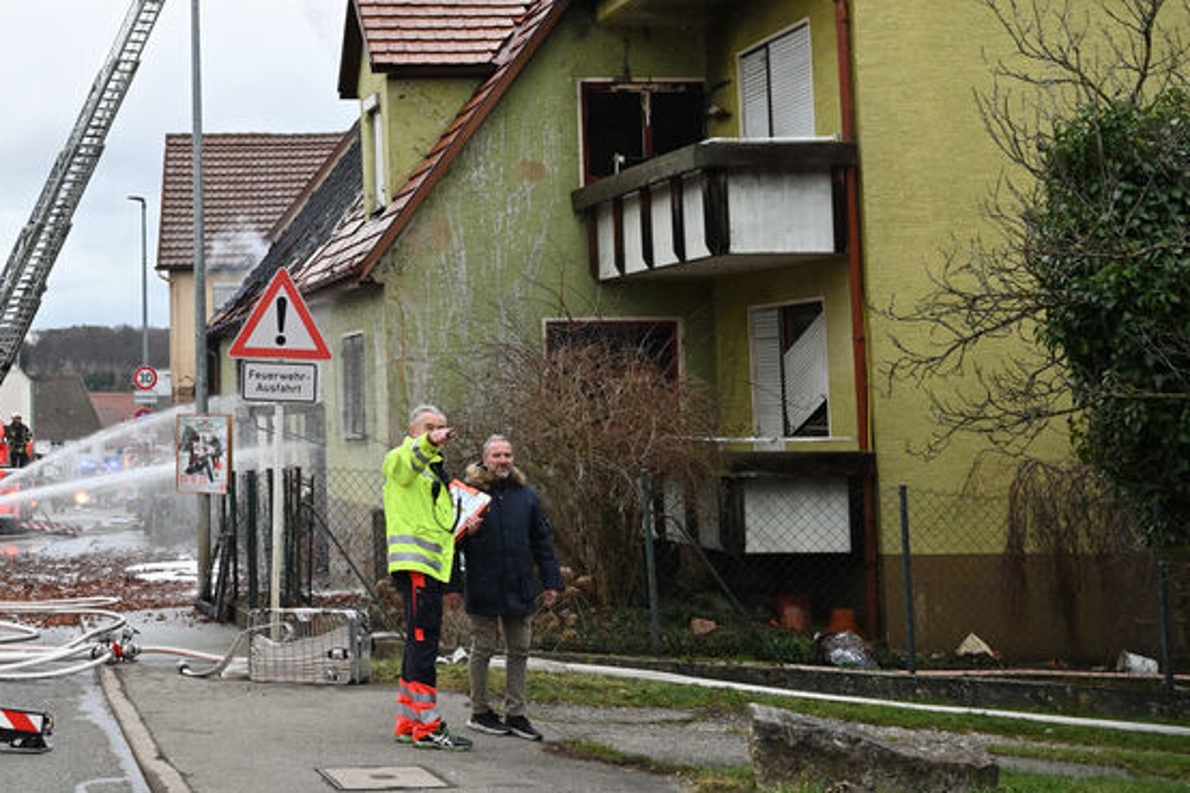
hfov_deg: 28.7
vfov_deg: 20.3
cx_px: 21
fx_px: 2184
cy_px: 150
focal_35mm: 66
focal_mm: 30.5
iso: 800
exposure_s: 1/1600
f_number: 4.5
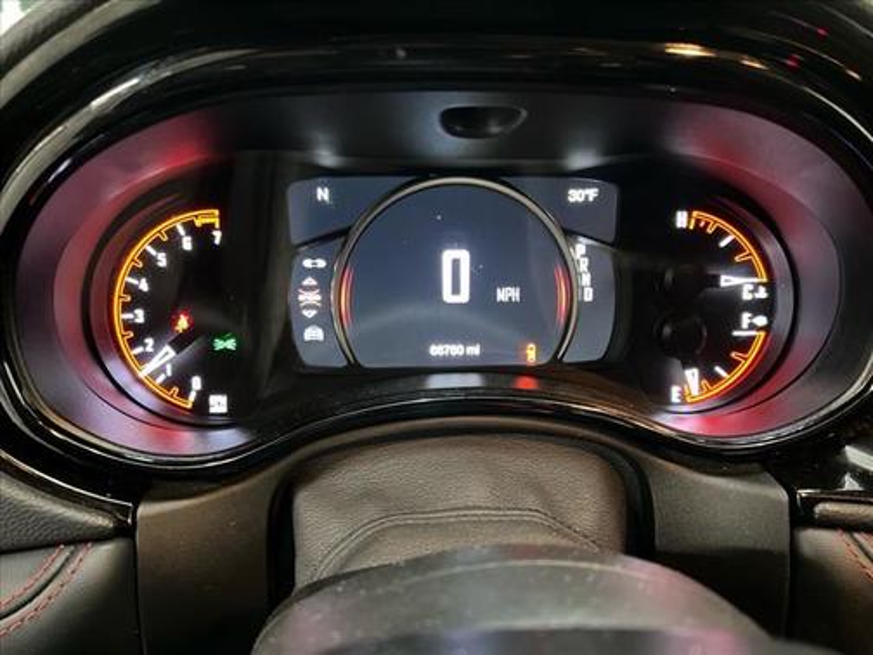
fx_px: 656
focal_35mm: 26
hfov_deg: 67.3
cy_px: 328
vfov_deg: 53.1
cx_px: 436
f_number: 1.5
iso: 1600
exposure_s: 1/15
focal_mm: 5.7
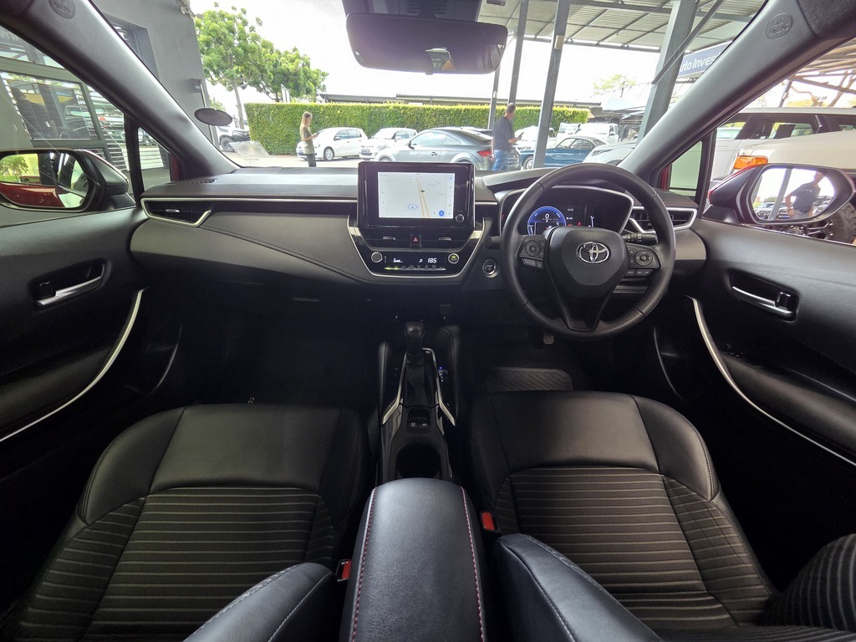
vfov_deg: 89.9
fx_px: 321
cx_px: 428
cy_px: 321
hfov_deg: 106.2
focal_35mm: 13
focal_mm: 2.2
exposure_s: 1/50
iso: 160
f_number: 2.2
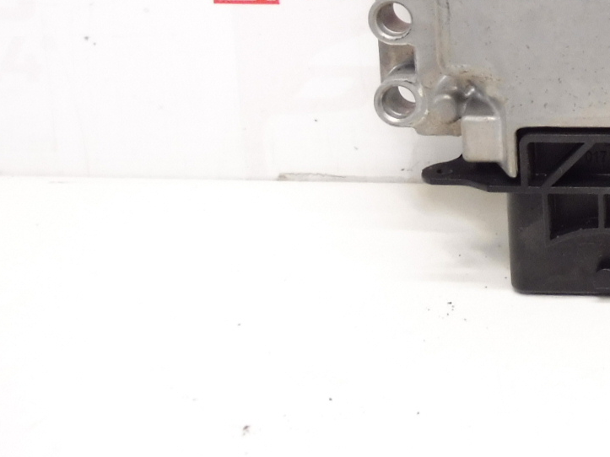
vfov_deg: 20.3
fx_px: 1198
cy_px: -80
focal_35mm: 68
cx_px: 771
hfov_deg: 25.1
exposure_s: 1/80
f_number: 3.5
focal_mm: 4.3
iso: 200
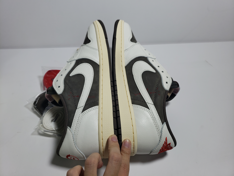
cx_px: 117
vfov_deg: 53.1
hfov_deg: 67.3
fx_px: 176
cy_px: 88
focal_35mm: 26
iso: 50
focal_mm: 4.3
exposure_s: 1/904
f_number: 1.5
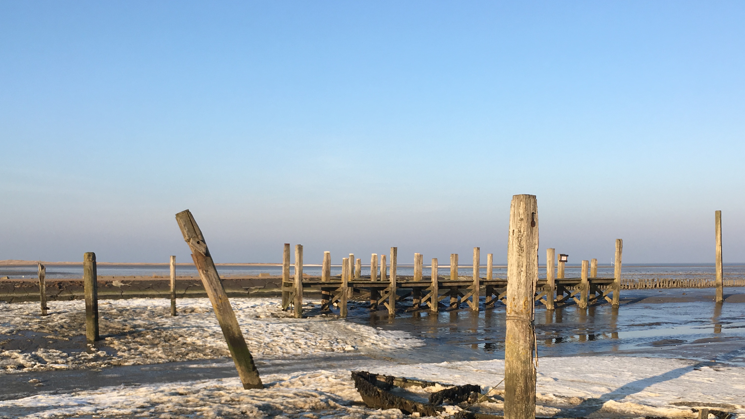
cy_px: 335
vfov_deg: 27.8
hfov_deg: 48.4
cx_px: 383
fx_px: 830
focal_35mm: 42
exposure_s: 1/827
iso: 25
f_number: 2.2
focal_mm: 4.15
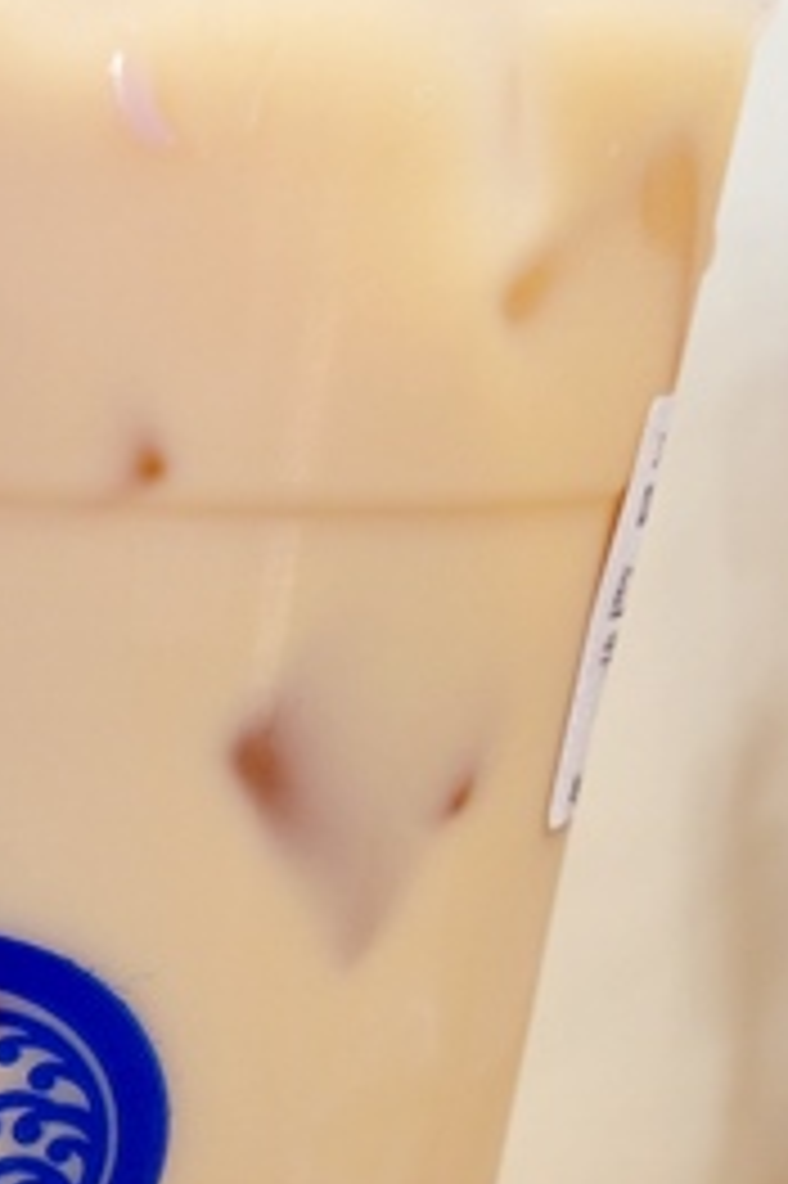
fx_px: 2630
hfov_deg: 16.5
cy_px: 981
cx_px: -113
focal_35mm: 80
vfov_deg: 24.9
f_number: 4.5
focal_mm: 10.4
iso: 320
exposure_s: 1/30
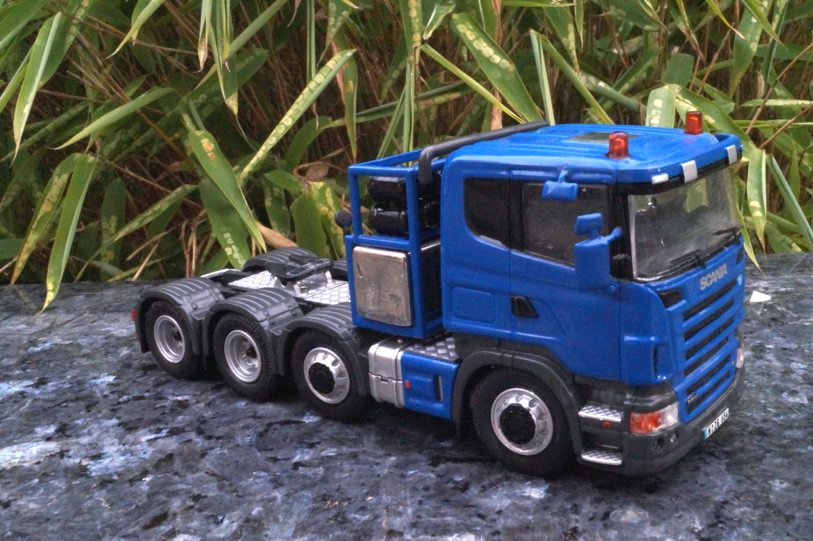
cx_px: 406
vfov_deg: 34.2
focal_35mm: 39
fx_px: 880
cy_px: 270
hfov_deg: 49.6
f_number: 25
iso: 3200
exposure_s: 1/25
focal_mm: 26
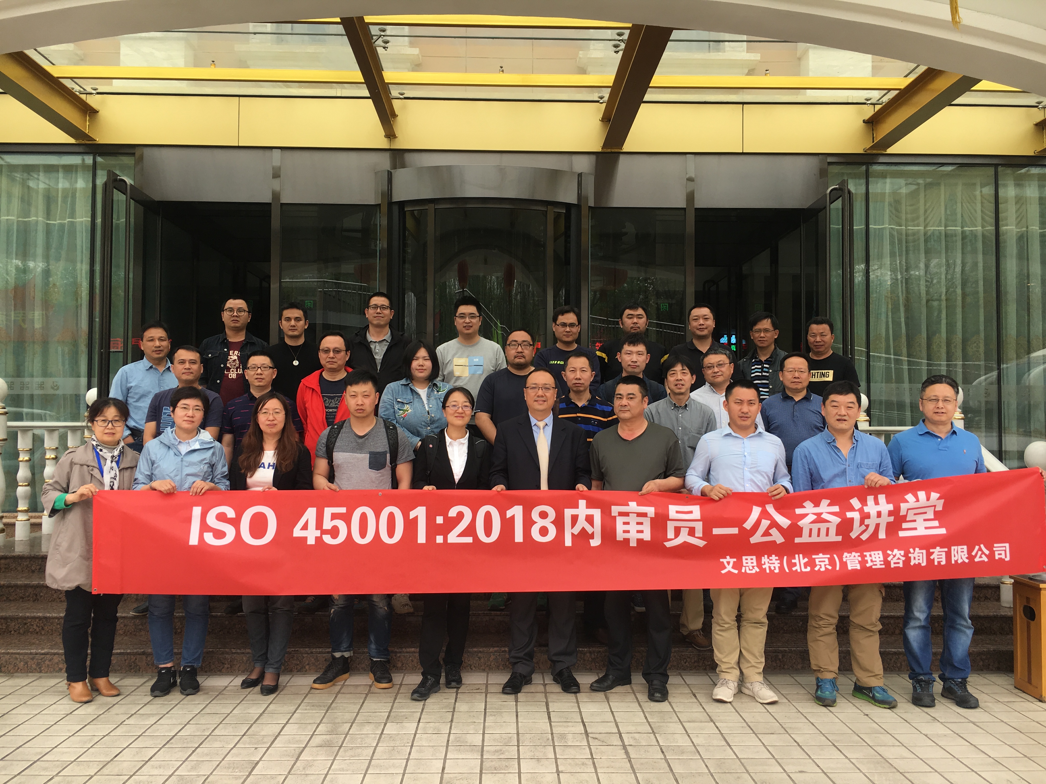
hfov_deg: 61.7
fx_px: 876
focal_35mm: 29
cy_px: 392
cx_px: 523
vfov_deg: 48.2
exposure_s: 1/475
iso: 25
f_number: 2.2
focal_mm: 4.15
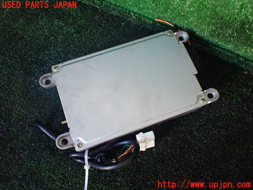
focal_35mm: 30
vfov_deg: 46.8
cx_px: 126
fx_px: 219
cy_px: 95
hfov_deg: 60.0
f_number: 2.3
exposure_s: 1/125
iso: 640
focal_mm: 5.4
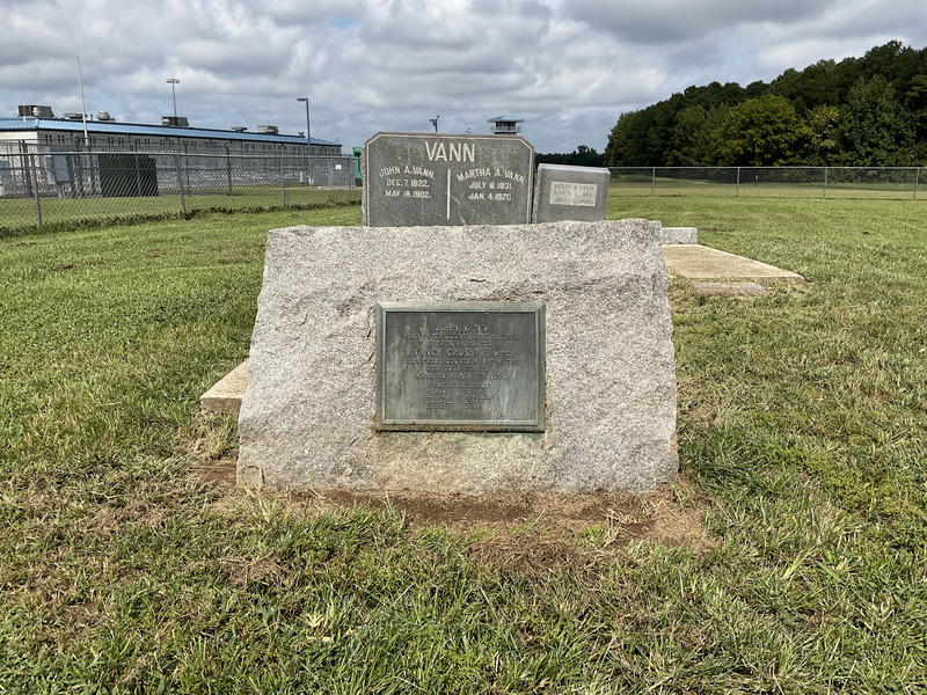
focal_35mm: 29
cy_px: 348
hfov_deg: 61.7
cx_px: 464
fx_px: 777
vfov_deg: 48.2
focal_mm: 3
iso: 16
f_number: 1.8
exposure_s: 1/3125
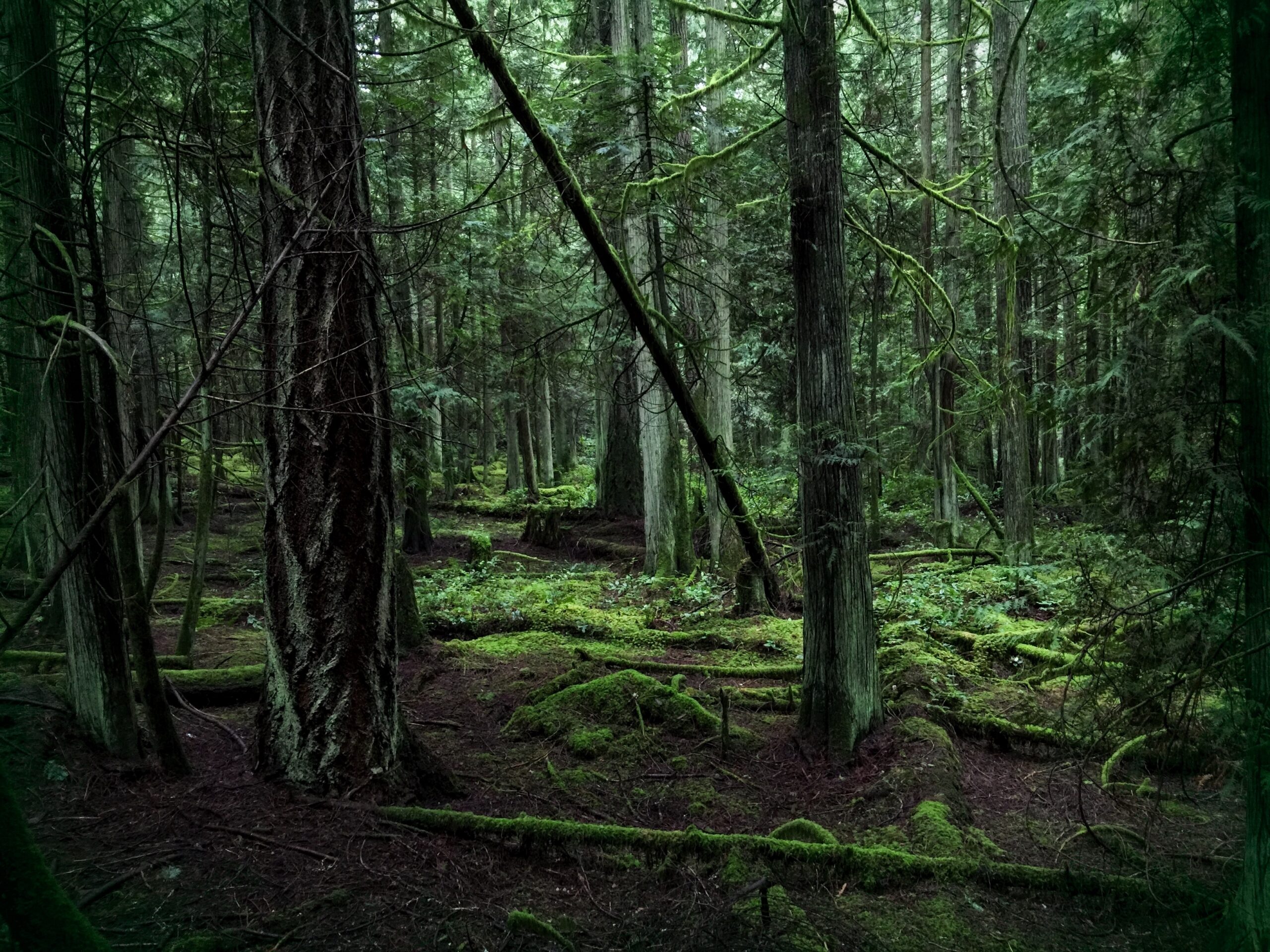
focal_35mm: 29
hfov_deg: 61.7
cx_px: 635
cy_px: 476
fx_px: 1064
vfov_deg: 48.2
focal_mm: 4.15
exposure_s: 1/15
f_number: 2.2
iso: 64
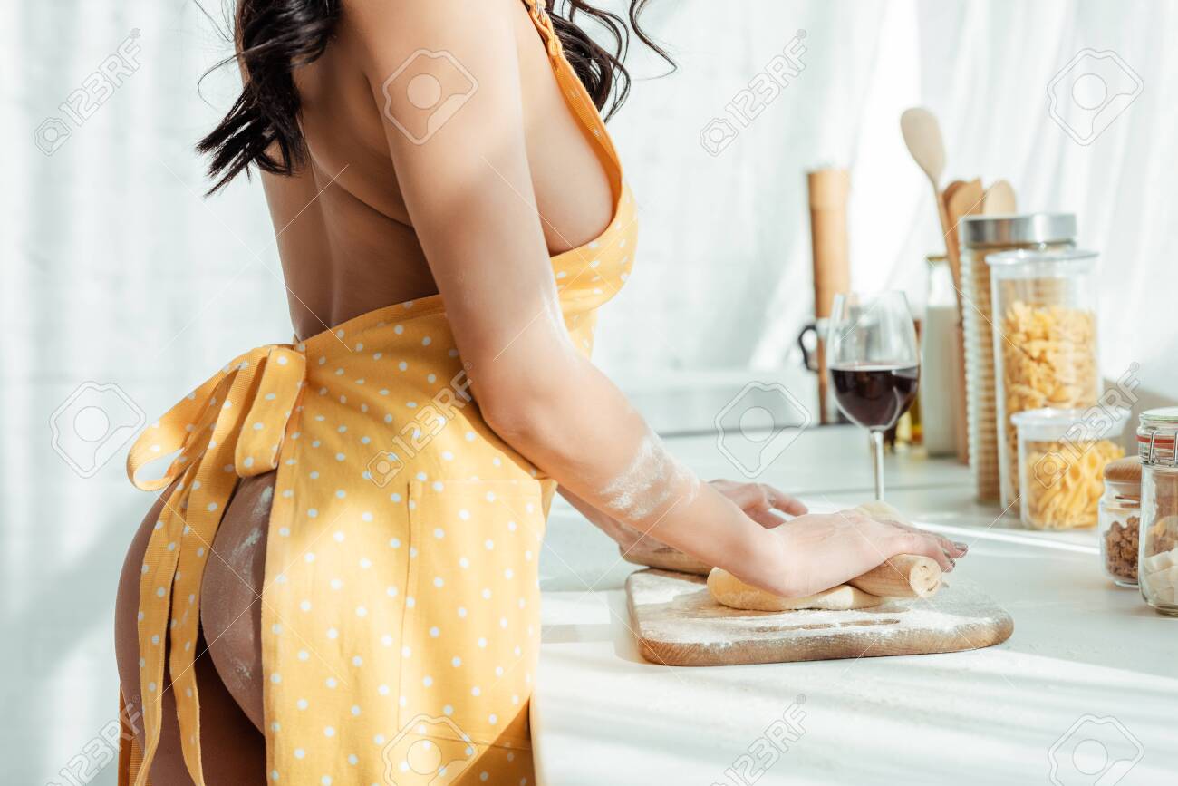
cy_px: 393
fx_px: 2782
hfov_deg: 23.9
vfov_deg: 16.1
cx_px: 589
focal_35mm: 85
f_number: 4.5
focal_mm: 85
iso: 200
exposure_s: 1/320
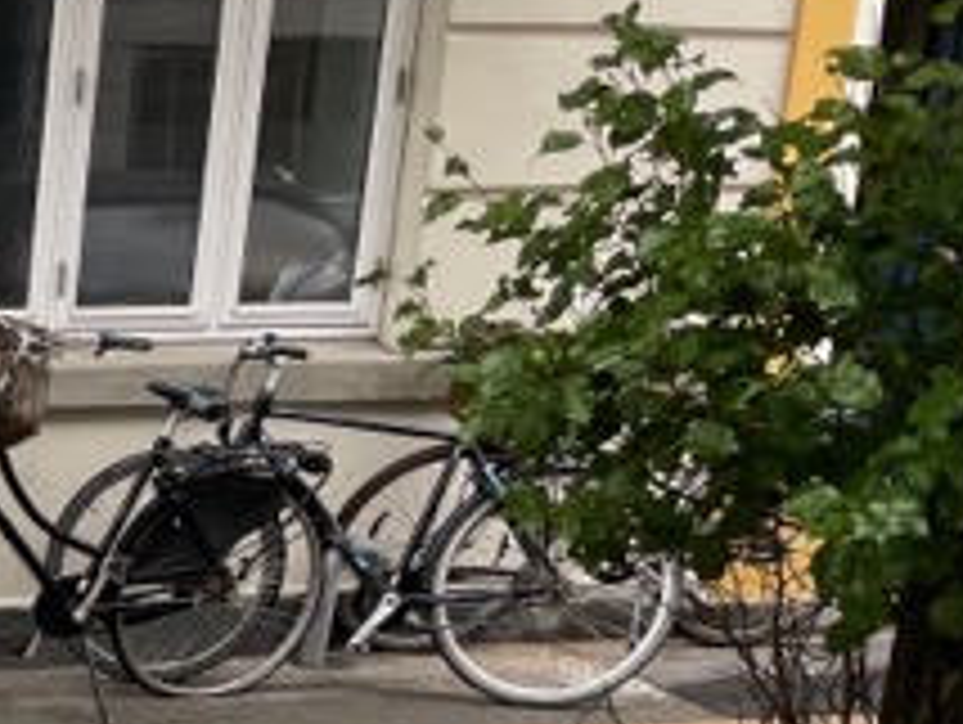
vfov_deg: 14.3
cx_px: -738
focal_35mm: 97
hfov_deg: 16.9
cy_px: 1066
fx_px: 2702
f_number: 1.6
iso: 40
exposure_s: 1/121
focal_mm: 4.2
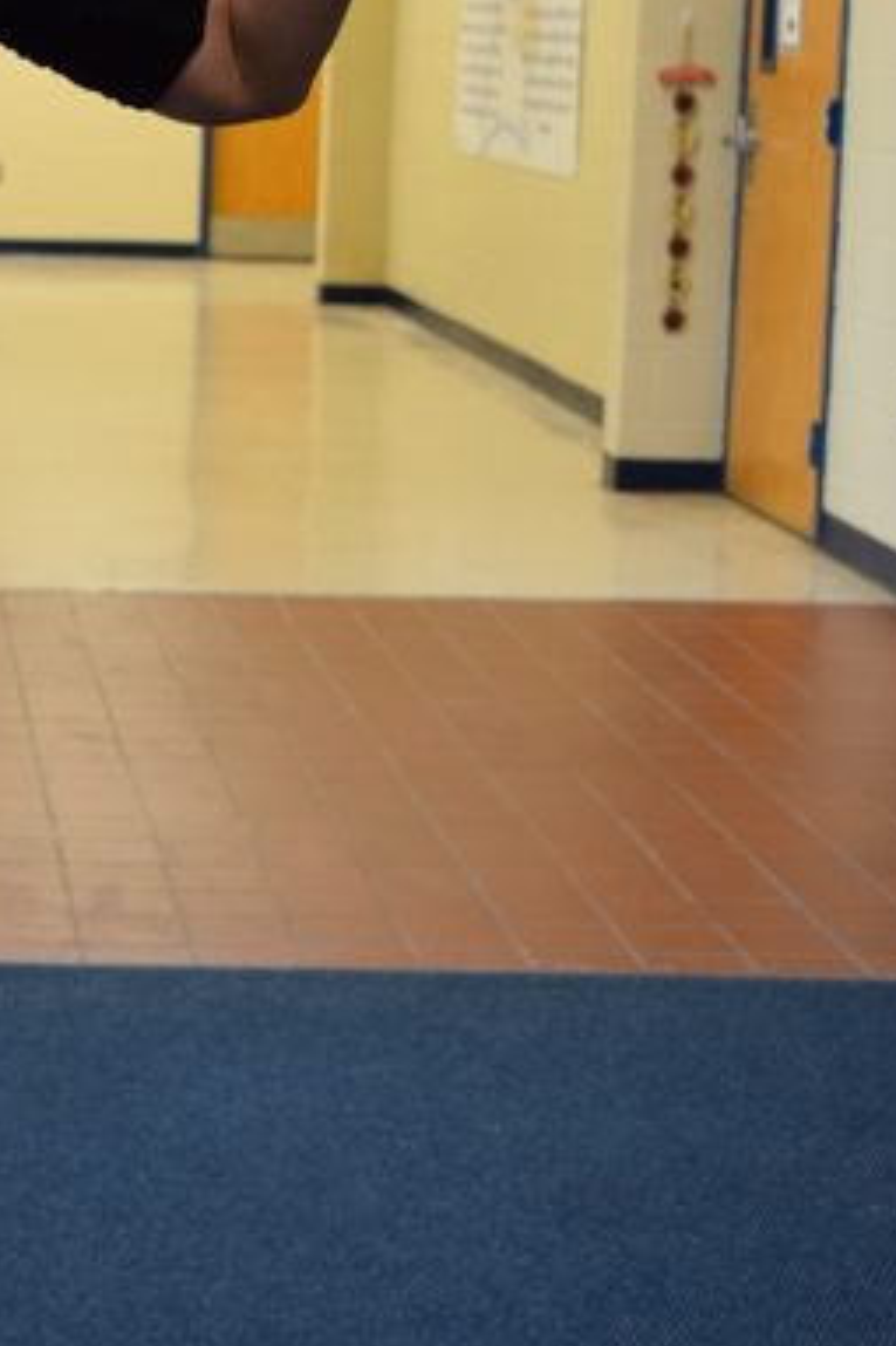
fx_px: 3450
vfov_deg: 22.0
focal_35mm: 92
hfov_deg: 14.4
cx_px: -132
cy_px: 531
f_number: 4
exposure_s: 1/60
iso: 560
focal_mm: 23
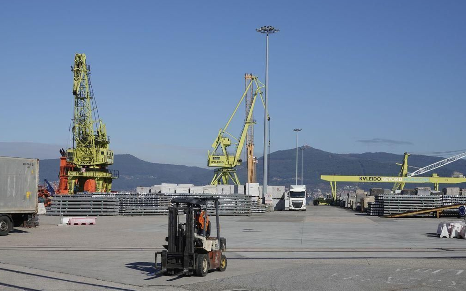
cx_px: 233
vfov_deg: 22.4
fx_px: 737
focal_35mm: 58
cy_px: 153
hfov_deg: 35.1
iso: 100
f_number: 4.5
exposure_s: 1/1000
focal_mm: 20.49
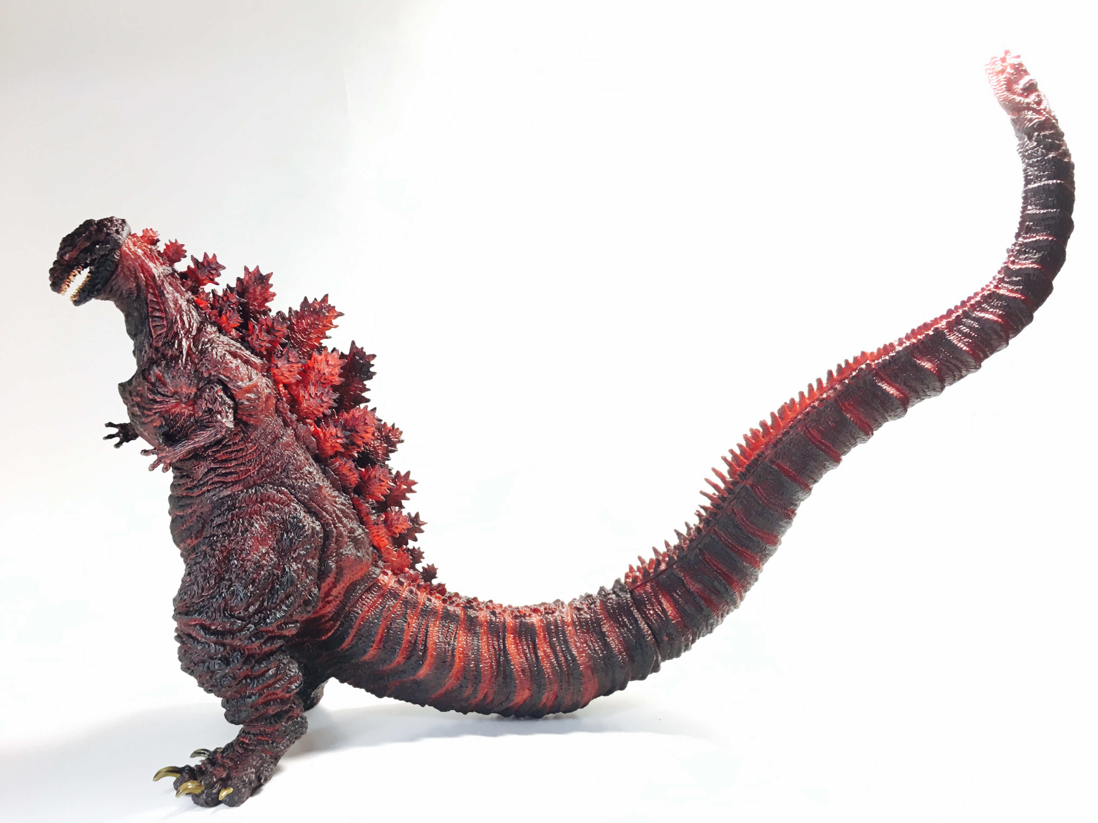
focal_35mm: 29
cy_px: 412
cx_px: 549
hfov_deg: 61.7
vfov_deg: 48.2
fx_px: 920
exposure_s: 1/30
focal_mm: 4.15
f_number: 2.2
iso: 64
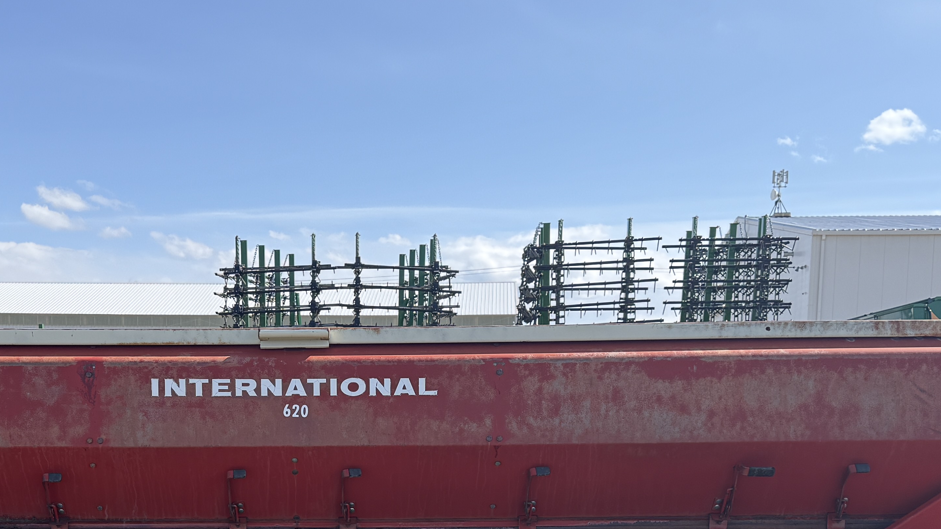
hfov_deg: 39.3
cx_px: 305
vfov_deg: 22.1
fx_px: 1298
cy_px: 546
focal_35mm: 52
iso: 100
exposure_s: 1/1855
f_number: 1.78
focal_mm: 6.76
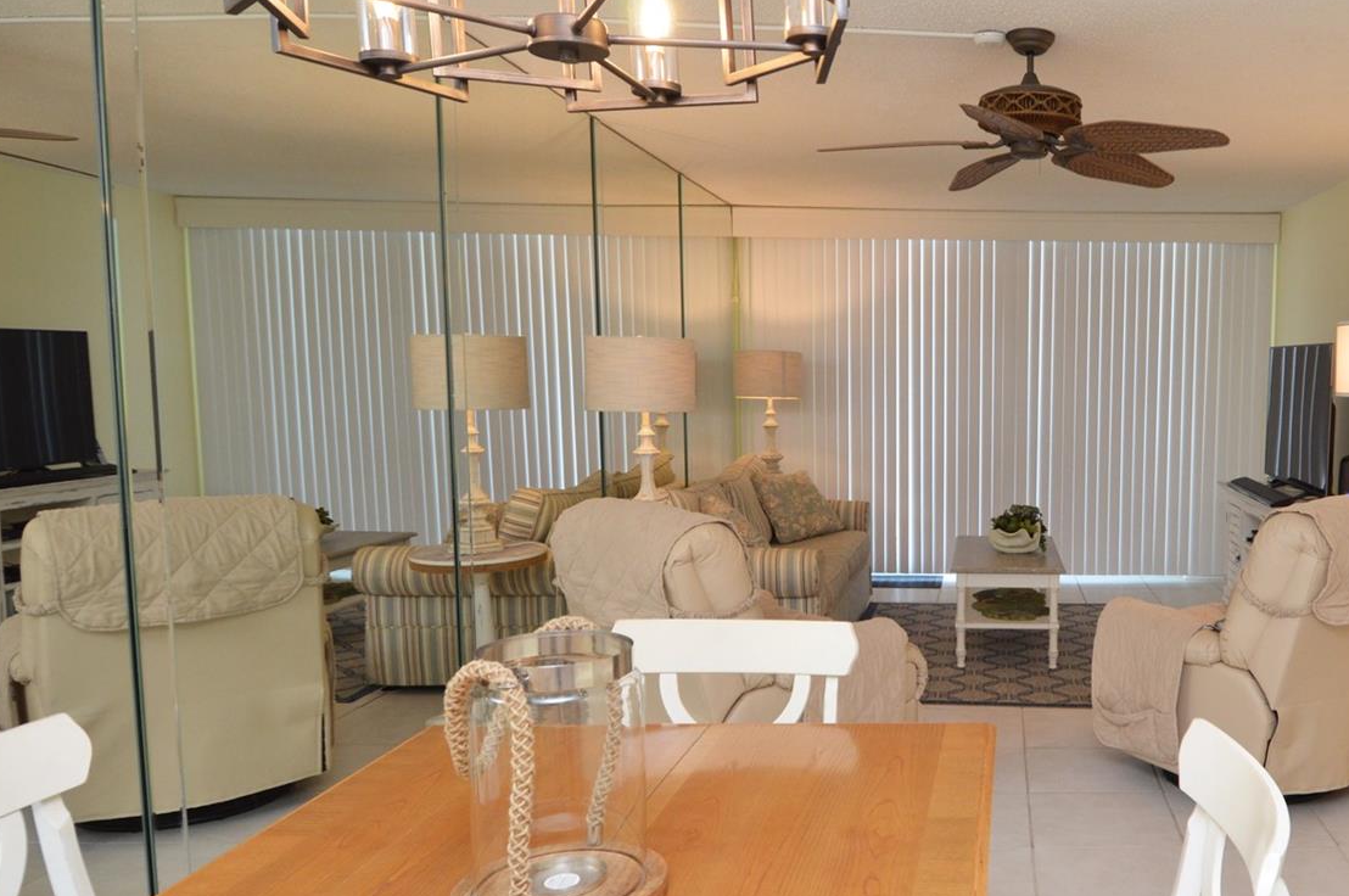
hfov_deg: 66.9
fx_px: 973
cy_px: 497
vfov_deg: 49.4
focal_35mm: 26
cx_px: 937
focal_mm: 12
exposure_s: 1/80
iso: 400
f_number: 4.5
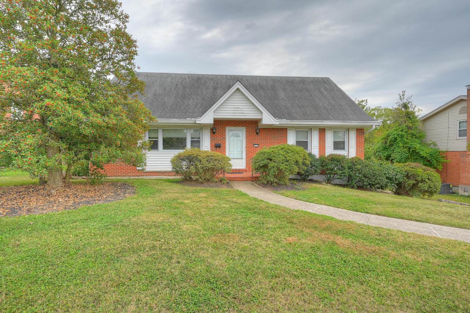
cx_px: 235
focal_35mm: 18
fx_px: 235
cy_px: 156
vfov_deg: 67.4
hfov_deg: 90.0
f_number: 11
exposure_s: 1/20
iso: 100
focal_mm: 18
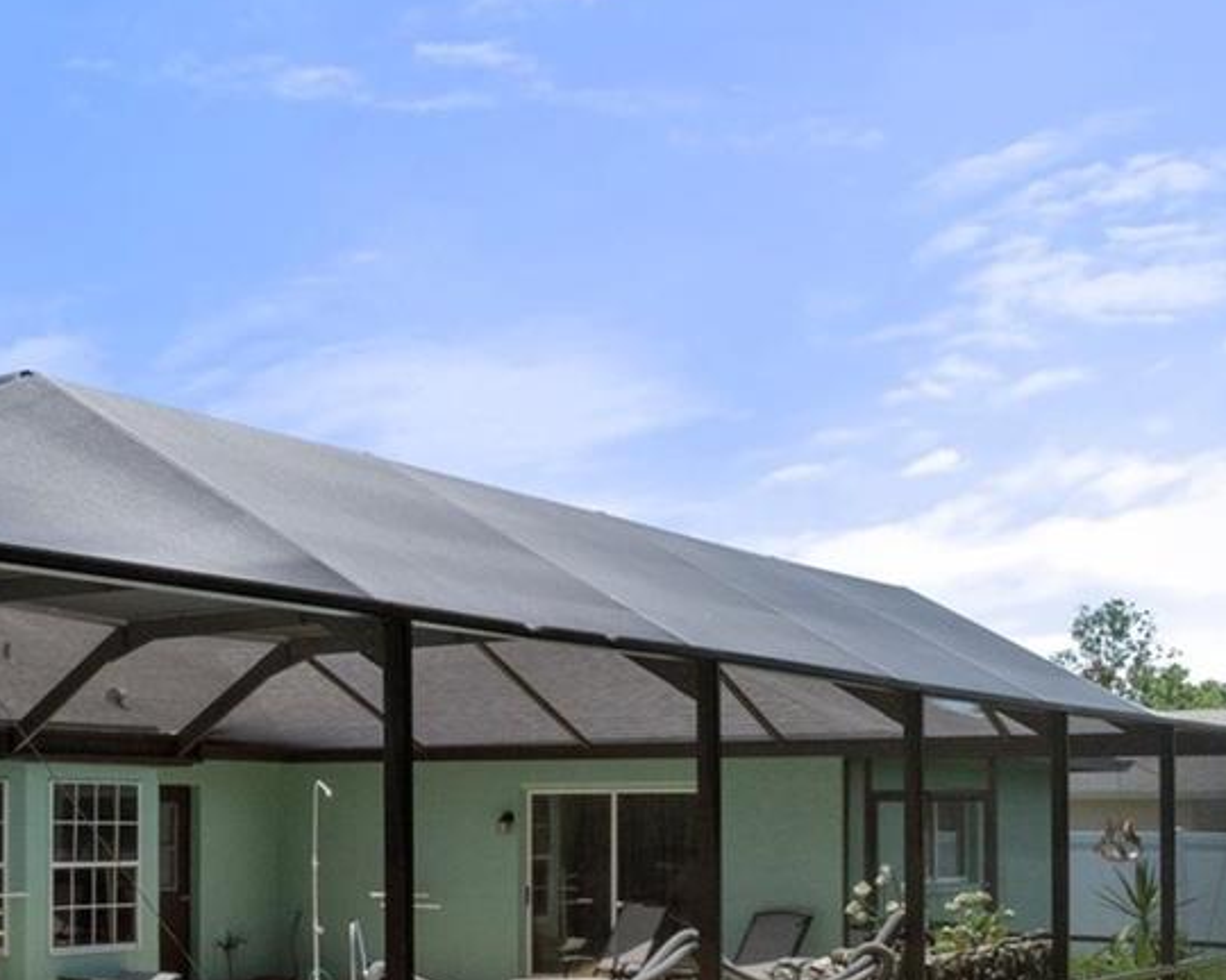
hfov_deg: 32.2
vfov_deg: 29.6
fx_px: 1814
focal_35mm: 50
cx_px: -170
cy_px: 783
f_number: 8
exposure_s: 1/250
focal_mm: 12
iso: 320
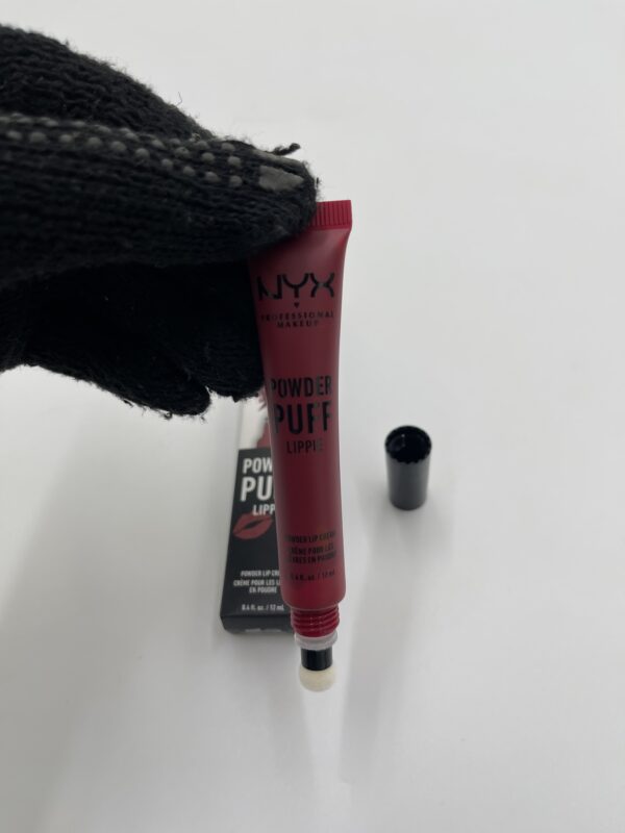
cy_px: 416
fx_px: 602
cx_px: 312
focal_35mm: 25
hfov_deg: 54.9
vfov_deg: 69.4
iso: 32
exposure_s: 1/454
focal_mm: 5.1
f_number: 1.6
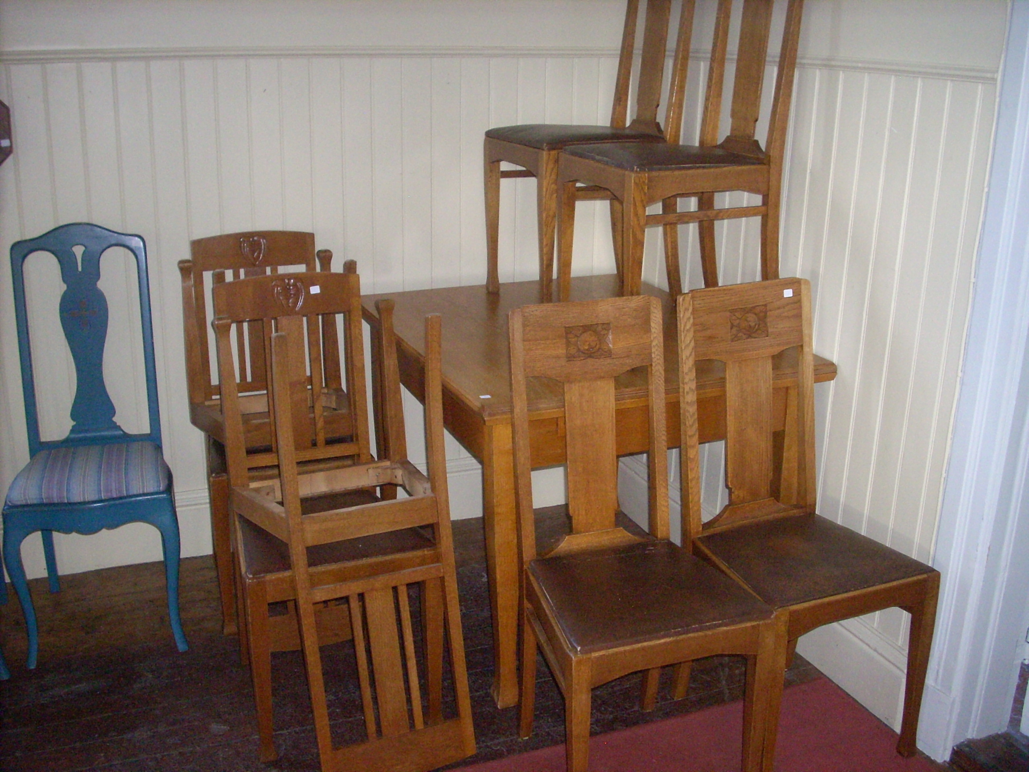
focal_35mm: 37
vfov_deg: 38.7
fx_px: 1100
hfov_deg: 50.1
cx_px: 514
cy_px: 386
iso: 400
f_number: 2.8
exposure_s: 1/60
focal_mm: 6.2
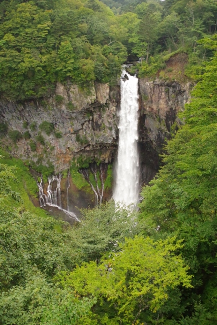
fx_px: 285
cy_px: 162
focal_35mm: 32
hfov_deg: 41.7
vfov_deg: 59.5
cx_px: 108
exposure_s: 1/6000
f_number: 5.6
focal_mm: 21
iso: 6400
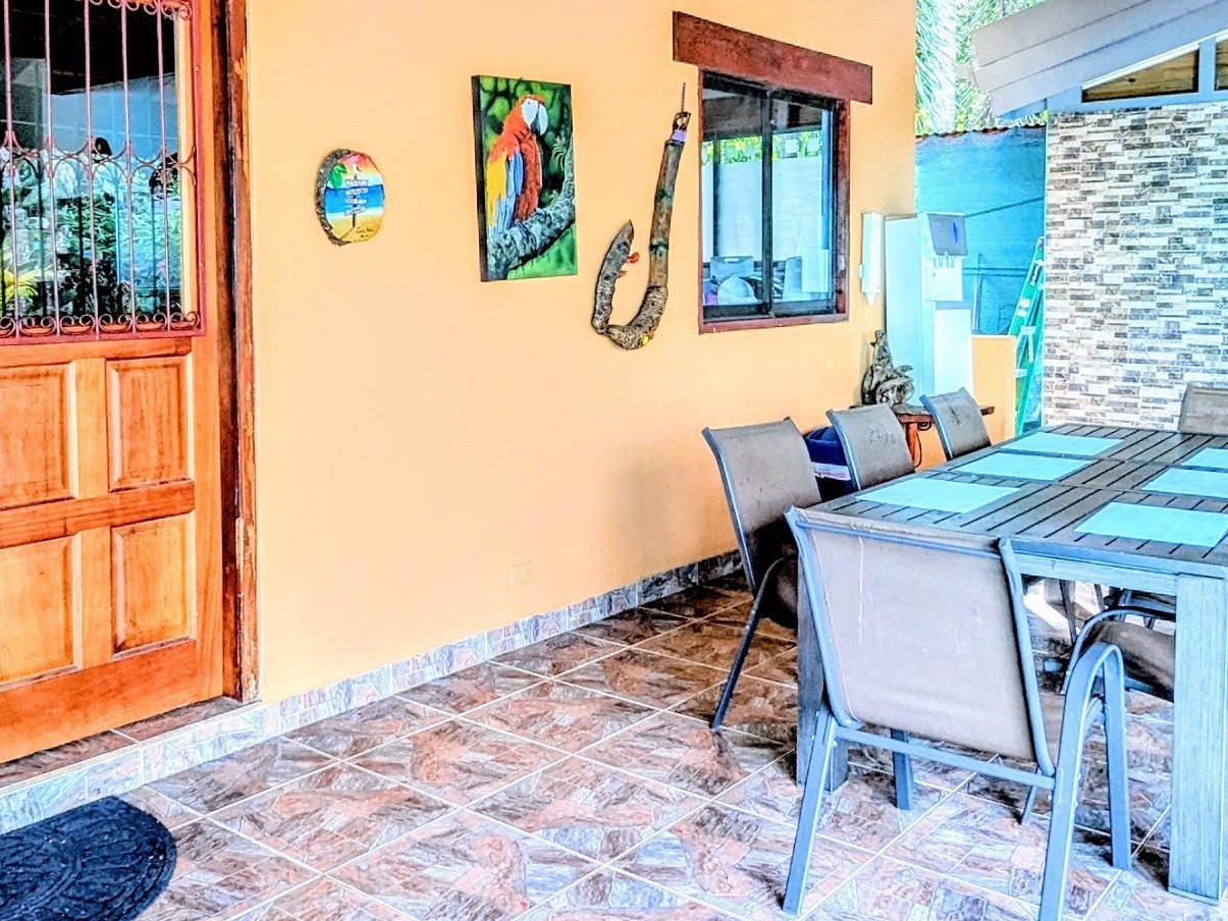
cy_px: 326
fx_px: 1206
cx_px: 515
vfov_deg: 41.4
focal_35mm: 34
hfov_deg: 53.7
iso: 149
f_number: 2.2
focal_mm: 2.35
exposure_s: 1/62
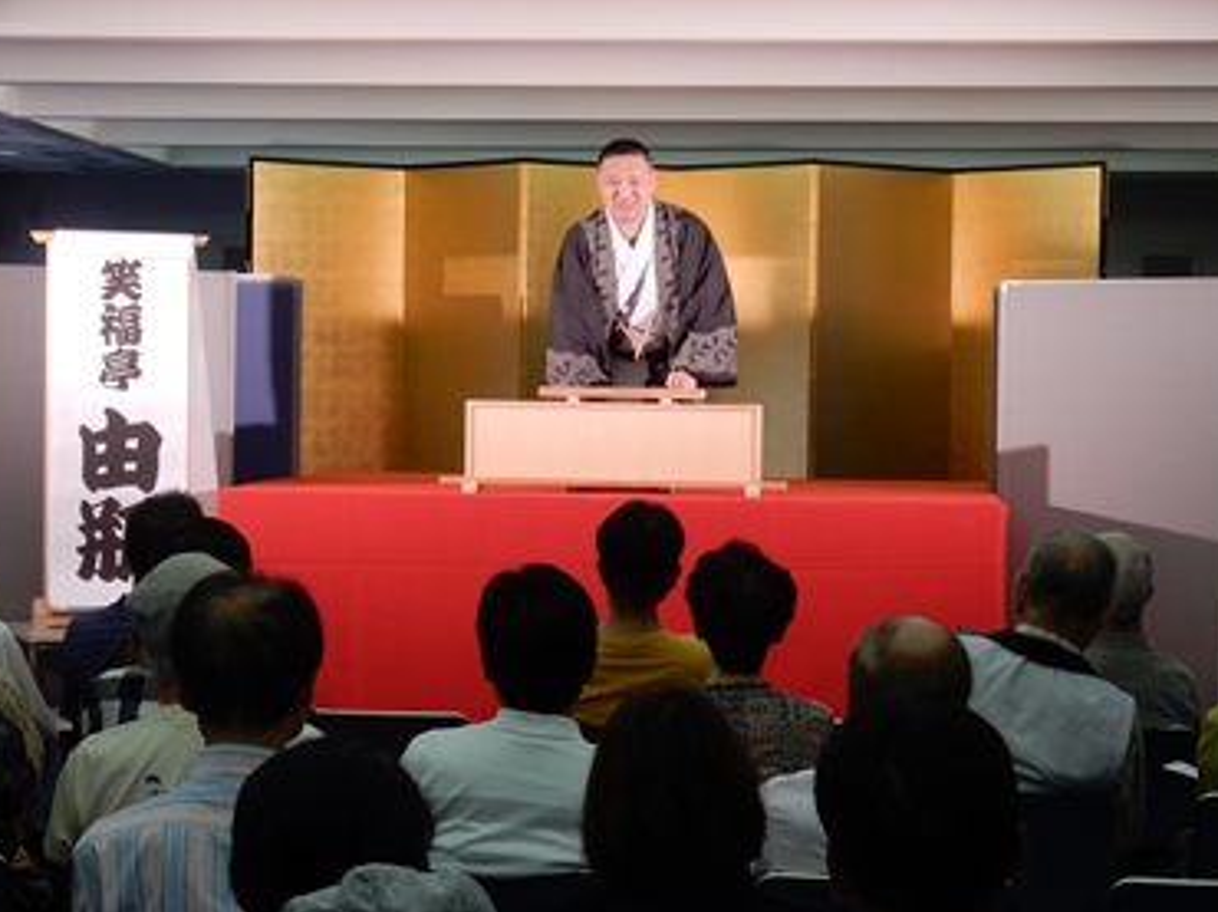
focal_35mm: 86
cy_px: 389
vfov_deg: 17.1
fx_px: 3024
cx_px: 579
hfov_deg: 22.8
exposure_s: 1/30
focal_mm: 12.6
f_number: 4.8
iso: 220
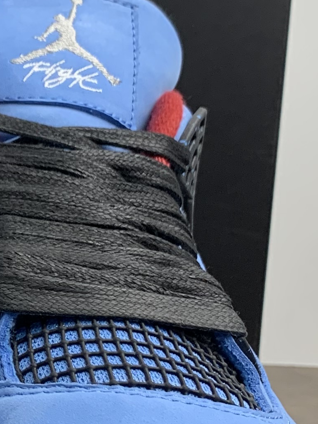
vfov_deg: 19.3
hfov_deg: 13.7
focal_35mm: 102
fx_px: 1249
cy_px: 230
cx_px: -152
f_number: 1.8
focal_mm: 4.25
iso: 80
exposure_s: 1/121
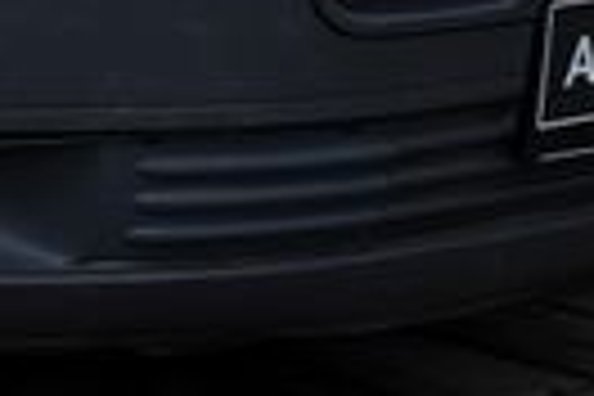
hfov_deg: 6.1
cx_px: -729
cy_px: -551
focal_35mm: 327
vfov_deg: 4.1
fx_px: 5395
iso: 100
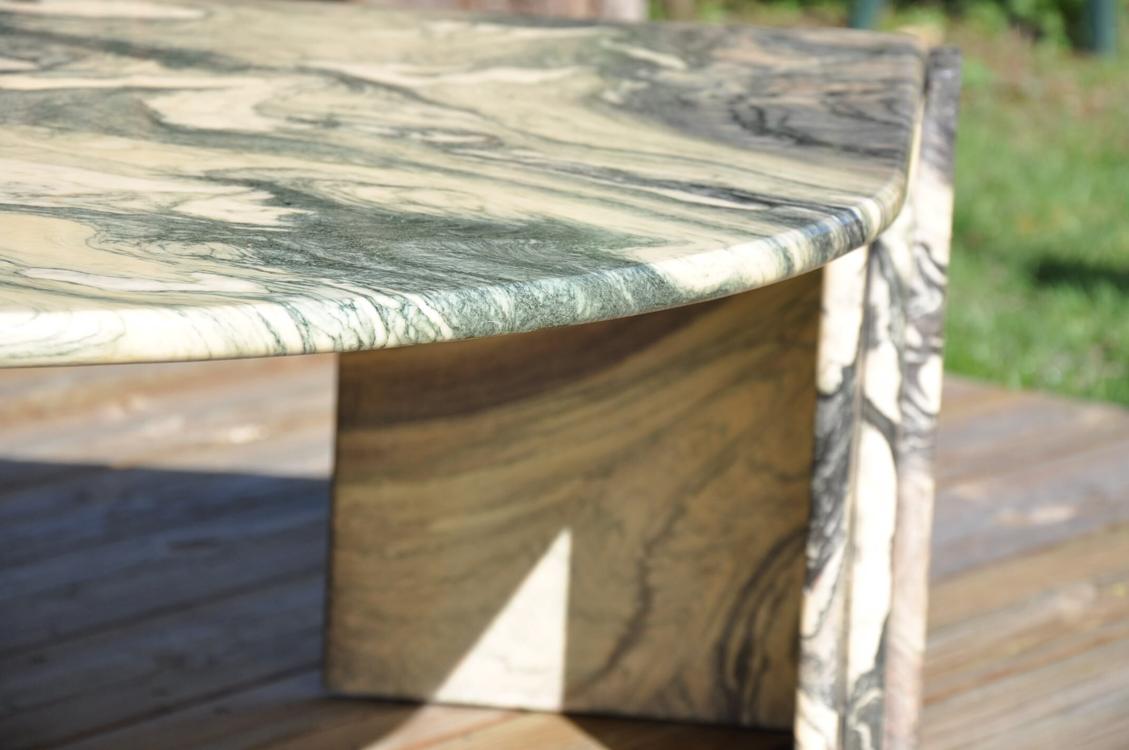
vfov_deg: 9.9
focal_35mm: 138
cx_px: 564
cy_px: 375
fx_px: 4323
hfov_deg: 14.9
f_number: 8
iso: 200
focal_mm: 92
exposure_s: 1/250
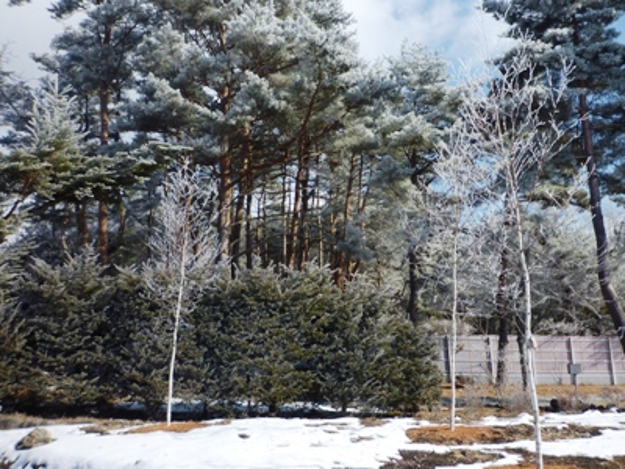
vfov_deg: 46.7
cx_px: 369
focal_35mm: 30
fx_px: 542
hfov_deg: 59.6
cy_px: 258
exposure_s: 1/640
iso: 80
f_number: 4
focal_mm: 4.4
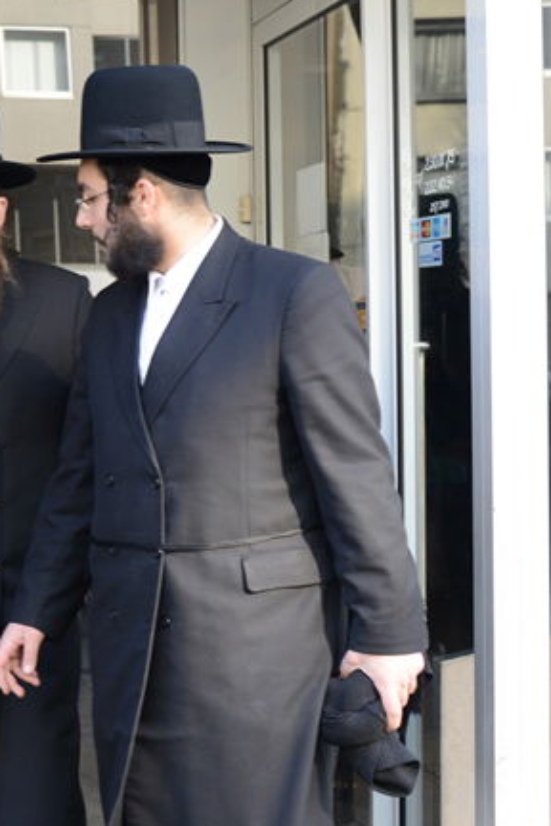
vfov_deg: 24.5
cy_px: 370
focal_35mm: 83
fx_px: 1905
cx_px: -300
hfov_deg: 15.1
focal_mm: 35
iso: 640
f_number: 5.6
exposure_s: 1/160
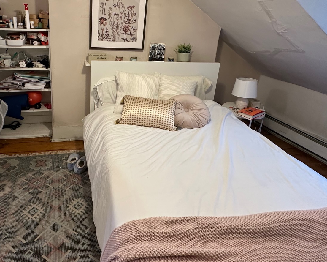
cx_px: 115
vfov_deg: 55.9
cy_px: 94
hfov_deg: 66.6
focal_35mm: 25
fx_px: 242
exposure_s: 1/60
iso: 200
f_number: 2.2
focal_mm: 2.22
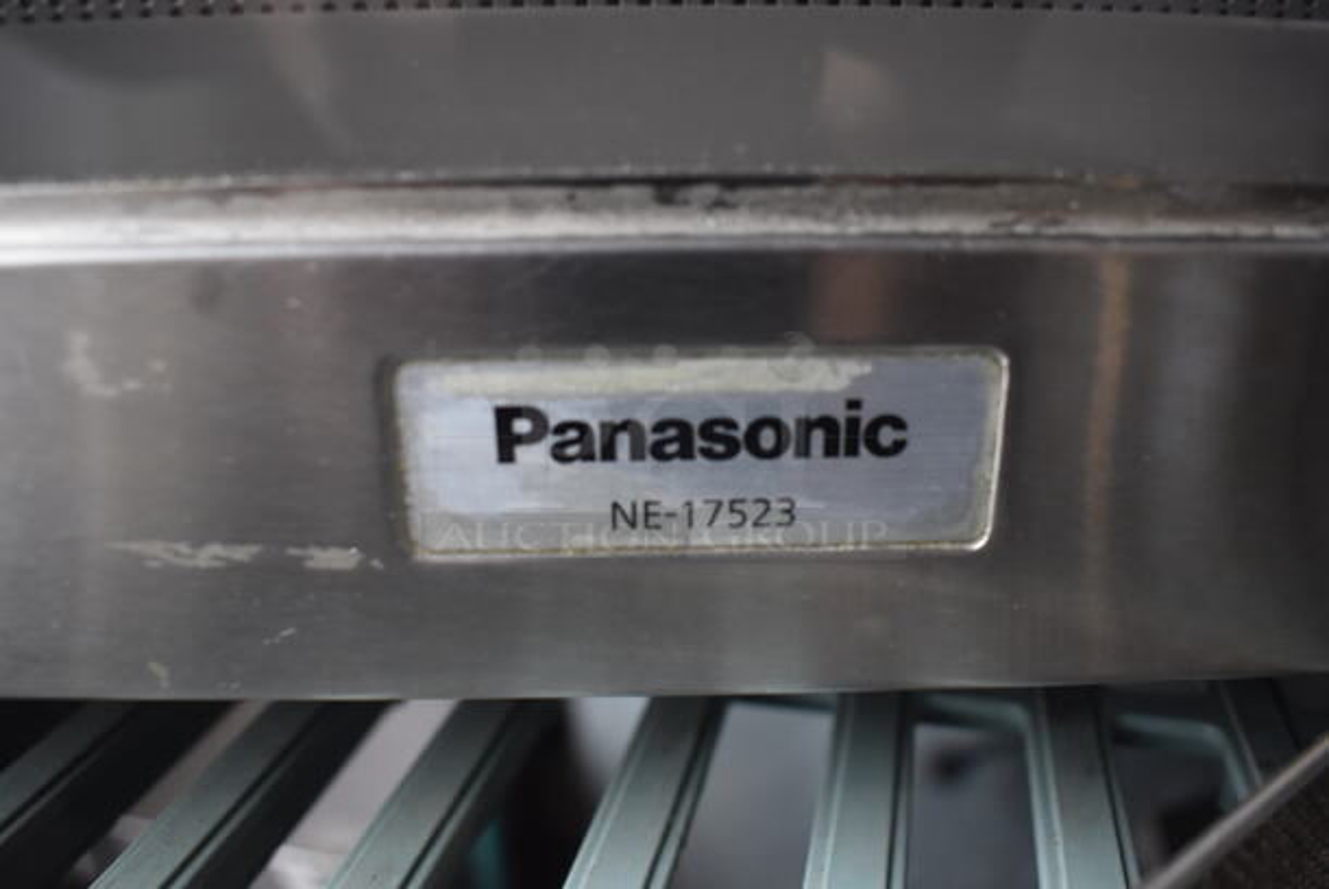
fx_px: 1109
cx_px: 664
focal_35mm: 30
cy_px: 444
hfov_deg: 61.9
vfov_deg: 43.7
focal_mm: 20
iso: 800
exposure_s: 1/200
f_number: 3.5
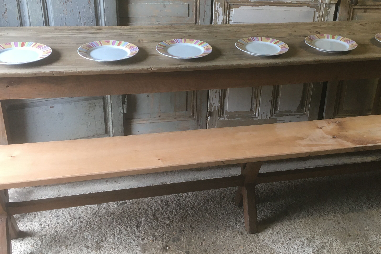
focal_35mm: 42
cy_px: 90
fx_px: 444
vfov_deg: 31.7
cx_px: 229
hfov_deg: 46.1
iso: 80
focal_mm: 4.15
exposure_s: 1/33
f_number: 2.2
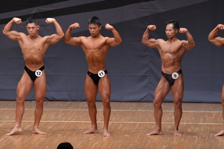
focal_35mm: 255
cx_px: 112
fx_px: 1586
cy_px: 74
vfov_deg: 5.4
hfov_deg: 8.1
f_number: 5.6
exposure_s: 1/400
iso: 6400
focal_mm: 170
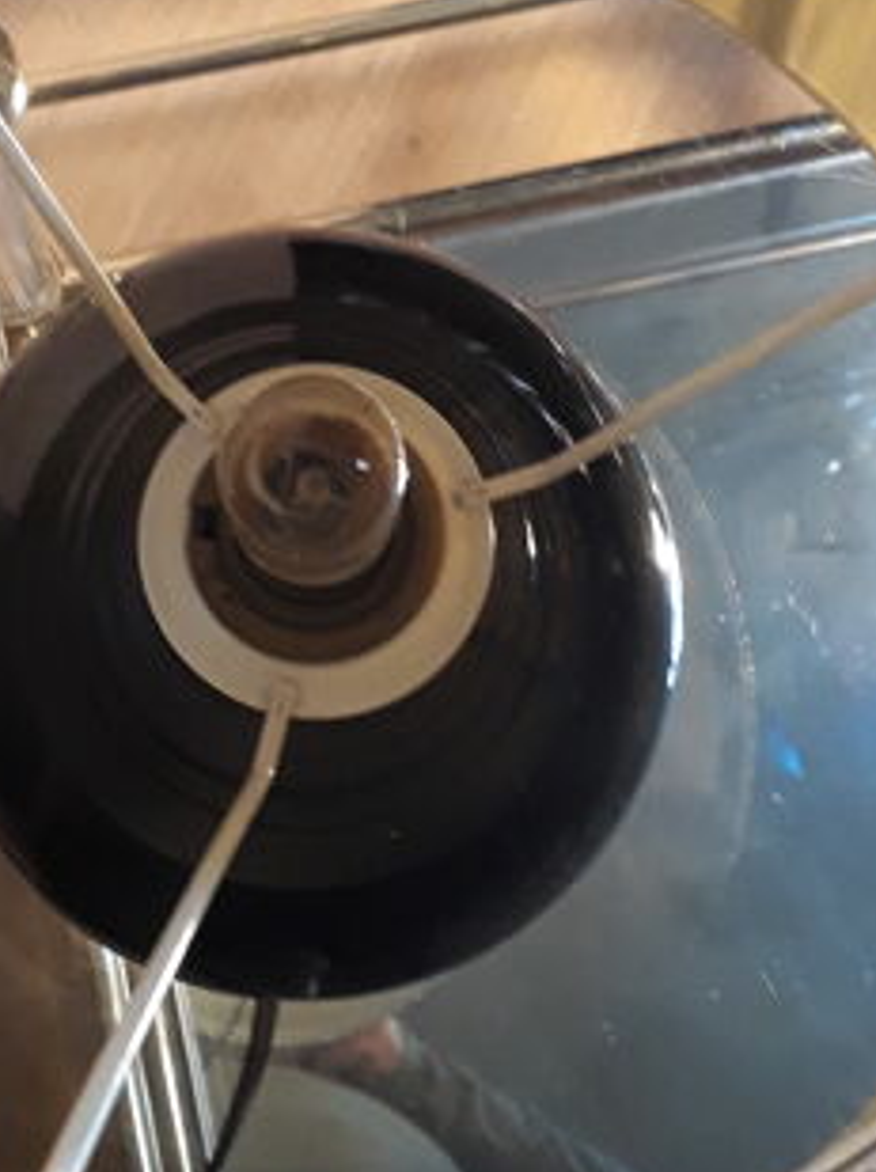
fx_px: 2367
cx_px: 315
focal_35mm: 70
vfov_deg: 27.4
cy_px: 277
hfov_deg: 20.9
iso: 320
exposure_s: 1/17
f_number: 1.9
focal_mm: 3.6
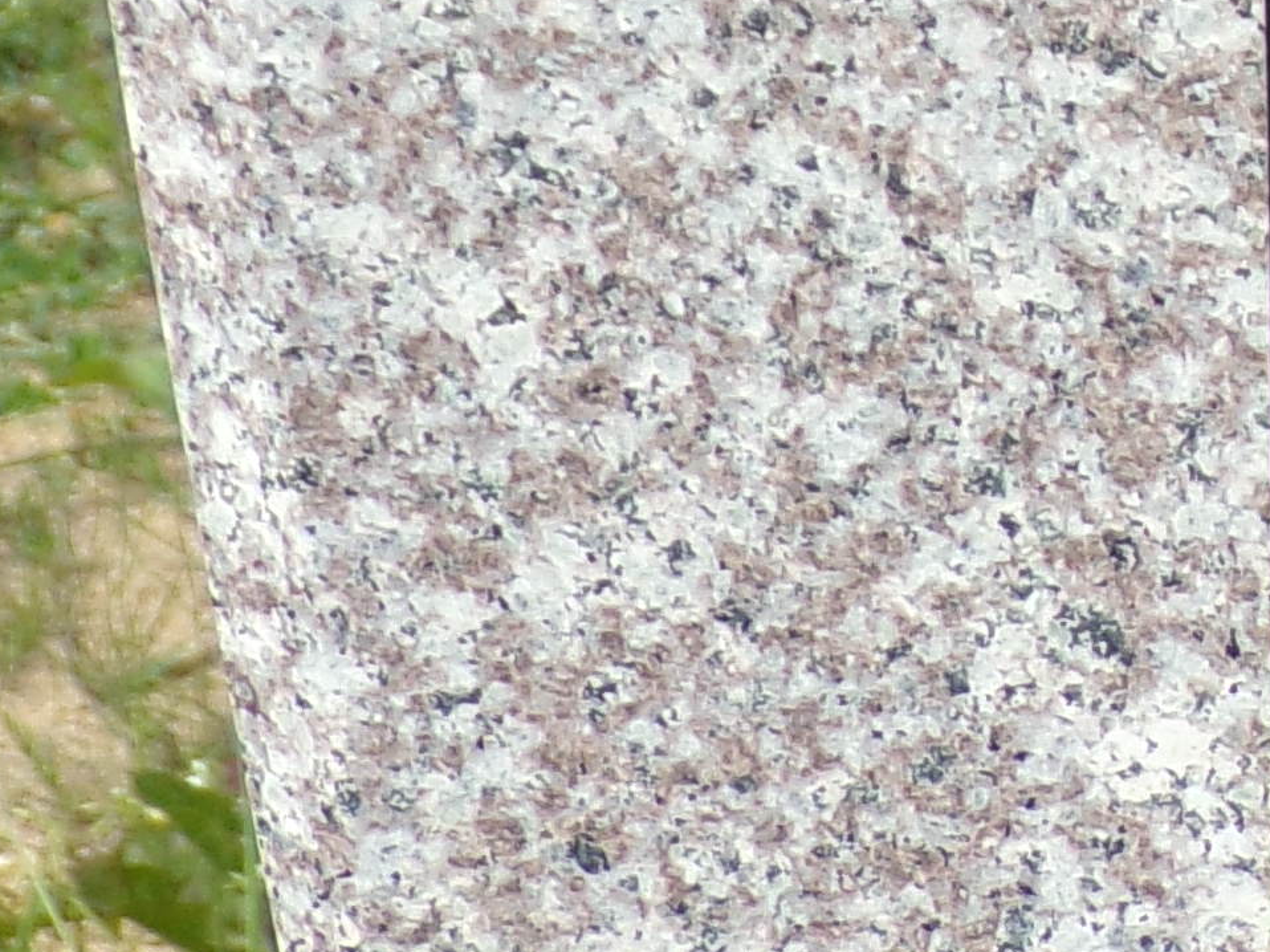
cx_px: 2959
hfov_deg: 5.4
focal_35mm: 356
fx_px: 13058
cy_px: 396
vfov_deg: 4.2
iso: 80
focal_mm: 13.3
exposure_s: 1/480
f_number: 4.2
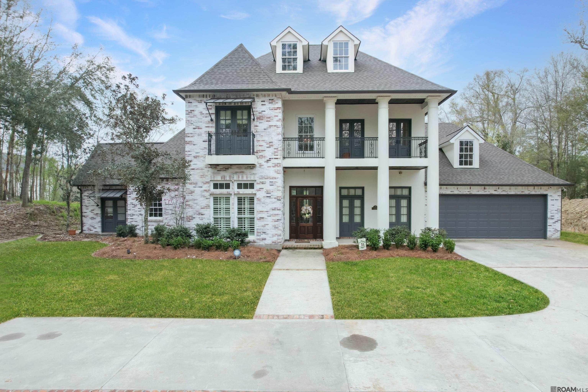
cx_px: 294
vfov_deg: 57.2
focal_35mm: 22
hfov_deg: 78.6
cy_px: 196
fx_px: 359
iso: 200
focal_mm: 8.38
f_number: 2.8
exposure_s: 1/200
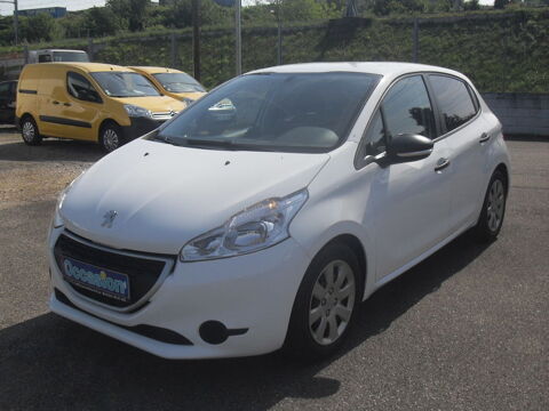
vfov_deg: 38.7
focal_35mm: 37
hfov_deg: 50.1
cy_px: 206
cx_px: 274
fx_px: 587
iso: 80
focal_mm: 6.3
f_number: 8.9
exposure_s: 1/125
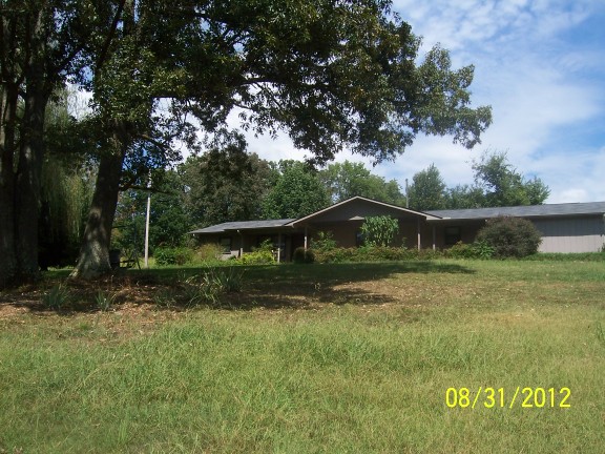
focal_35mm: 36
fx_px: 629
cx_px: 302
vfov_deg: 39.7
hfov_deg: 51.4
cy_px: 227
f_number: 4.8
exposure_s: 1/500
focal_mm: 6
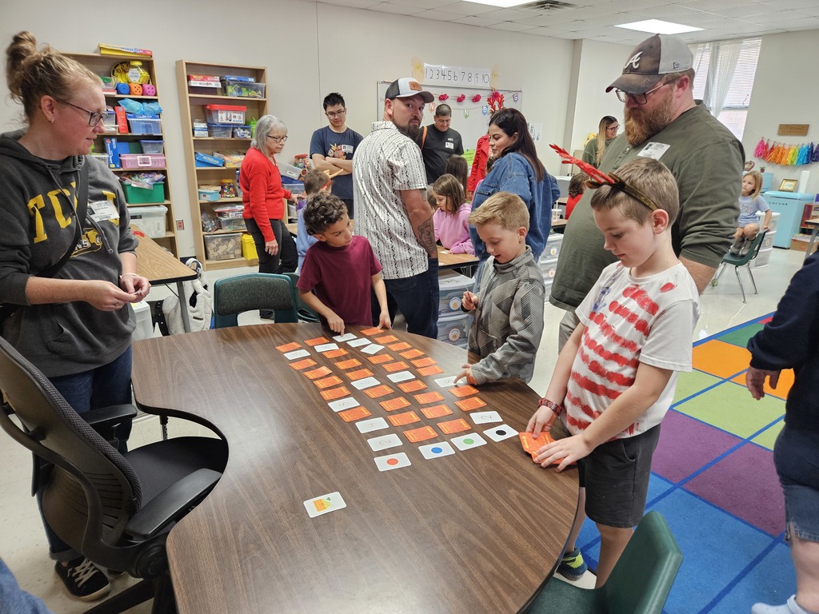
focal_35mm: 23
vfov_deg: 58.9
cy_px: 307
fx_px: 544
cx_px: 410
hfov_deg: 73.9
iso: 640
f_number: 1.8
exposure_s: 1/120
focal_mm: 5.4
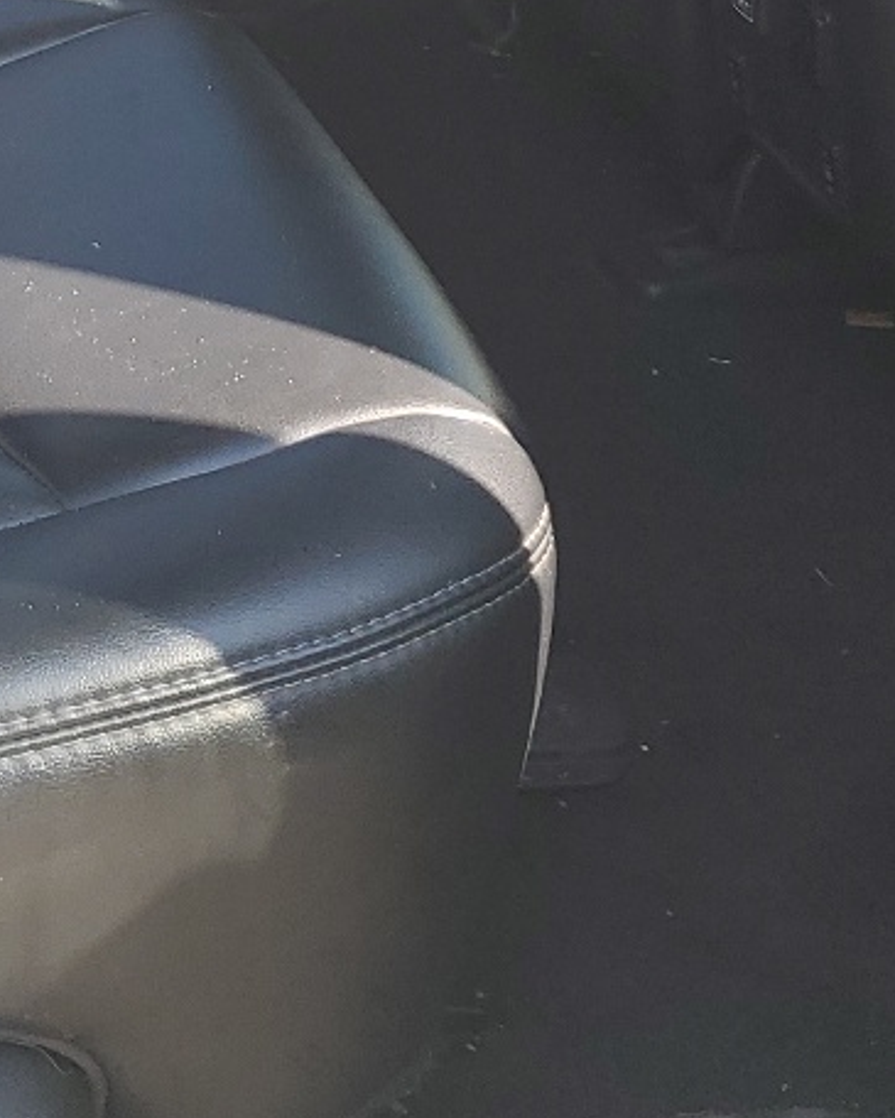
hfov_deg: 16.6
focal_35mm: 89
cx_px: -135
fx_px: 2946
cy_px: -145
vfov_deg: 20.4
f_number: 1.5
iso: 50
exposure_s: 1/270
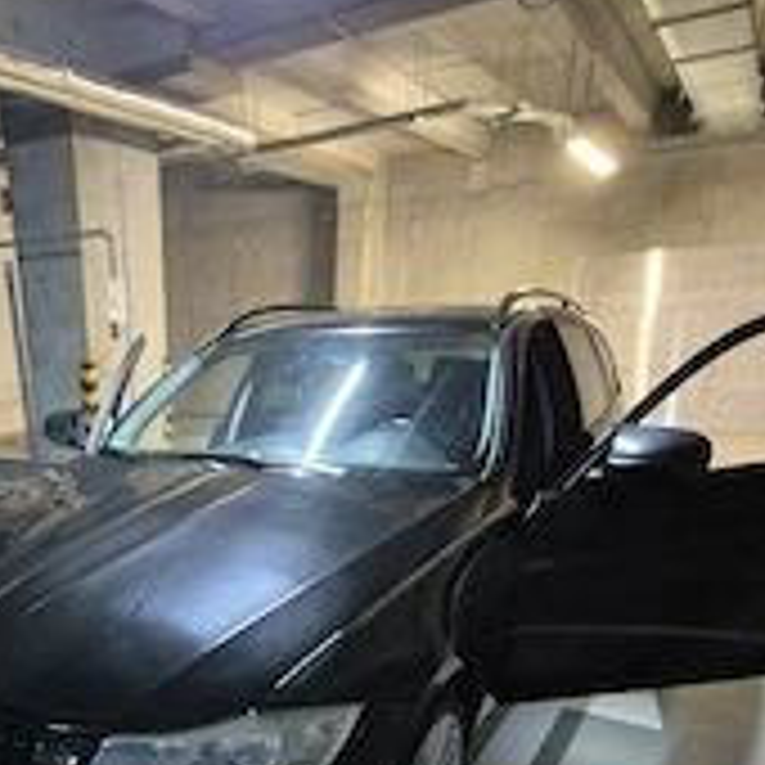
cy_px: 652
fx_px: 675
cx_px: 184
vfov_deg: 53.5
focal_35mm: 27
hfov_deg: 56.0
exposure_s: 1/25
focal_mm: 2.2
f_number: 2.2
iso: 1600
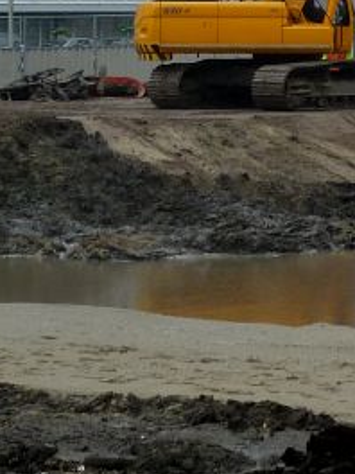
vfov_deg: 10.5
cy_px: -101
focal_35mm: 186
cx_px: 586
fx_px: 2543
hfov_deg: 7.8
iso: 80
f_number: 3.8
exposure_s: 1/60
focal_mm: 7.9
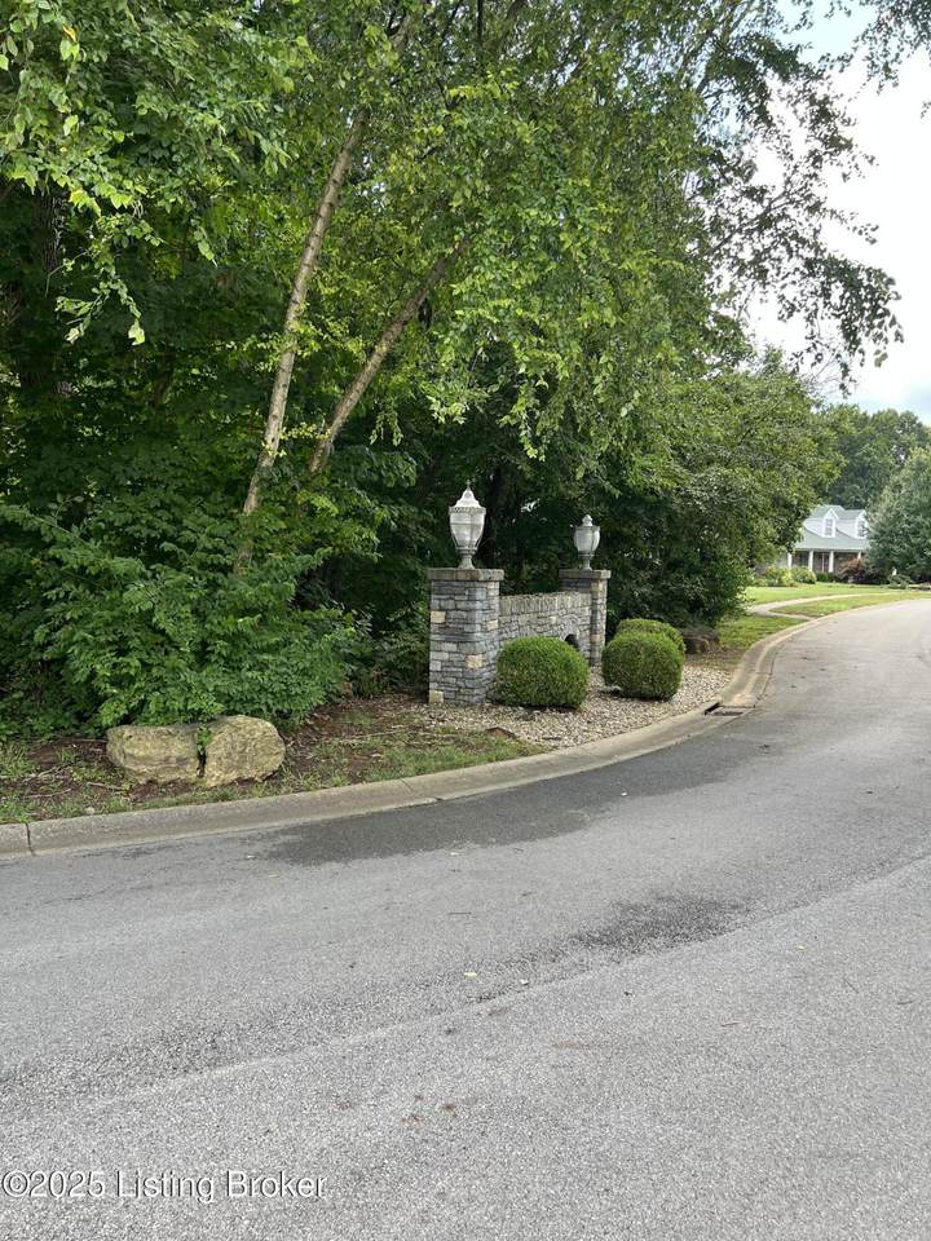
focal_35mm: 26
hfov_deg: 53.1
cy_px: 620
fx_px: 932
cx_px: 466
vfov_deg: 67.3
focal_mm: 5.7
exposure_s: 1/303
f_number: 1.5
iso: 50
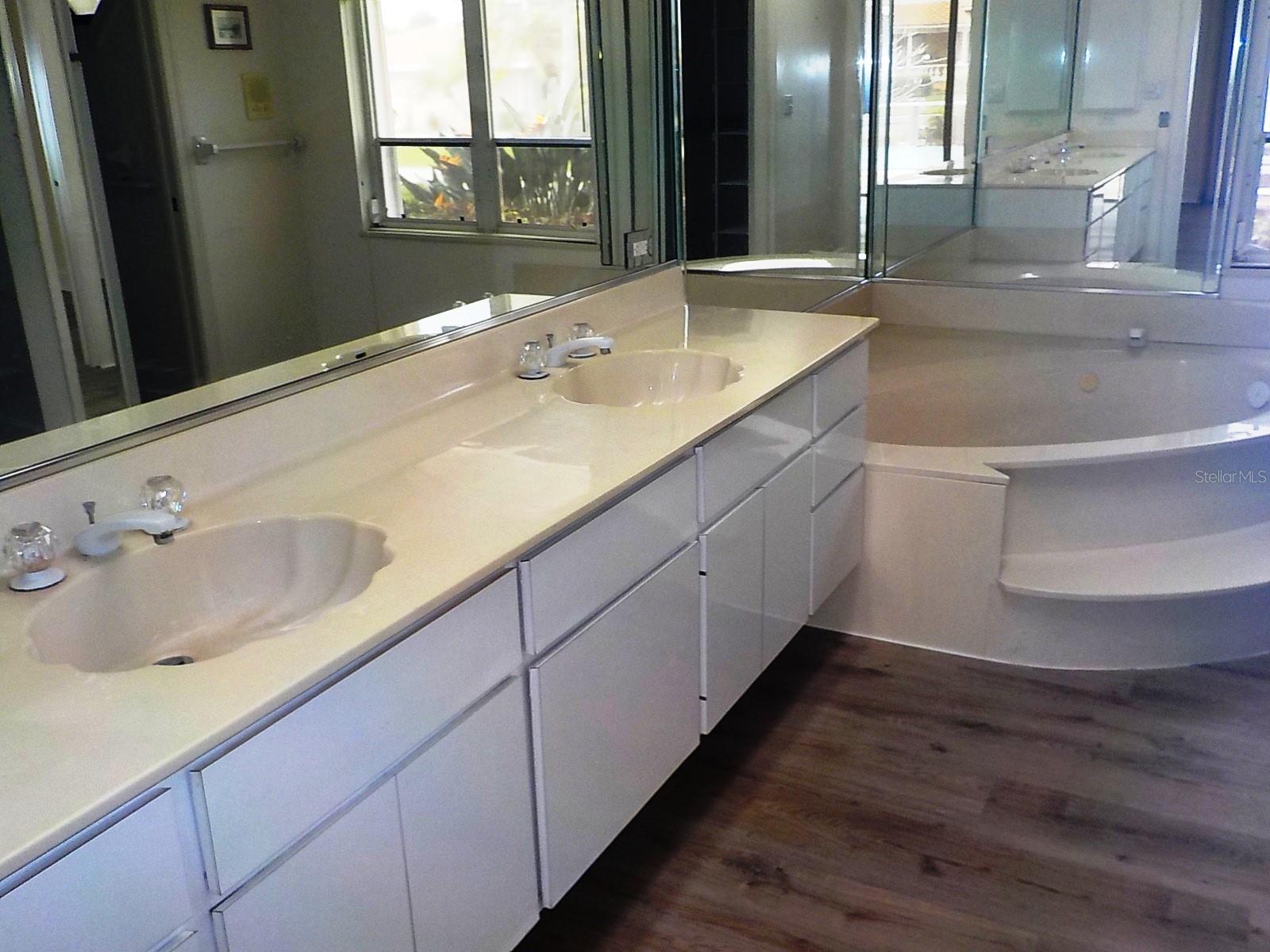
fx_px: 1101
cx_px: 635
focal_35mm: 30
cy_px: 476
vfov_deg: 46.8
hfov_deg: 60.0
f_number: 3.3
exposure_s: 1/60
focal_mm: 4.1
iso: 125
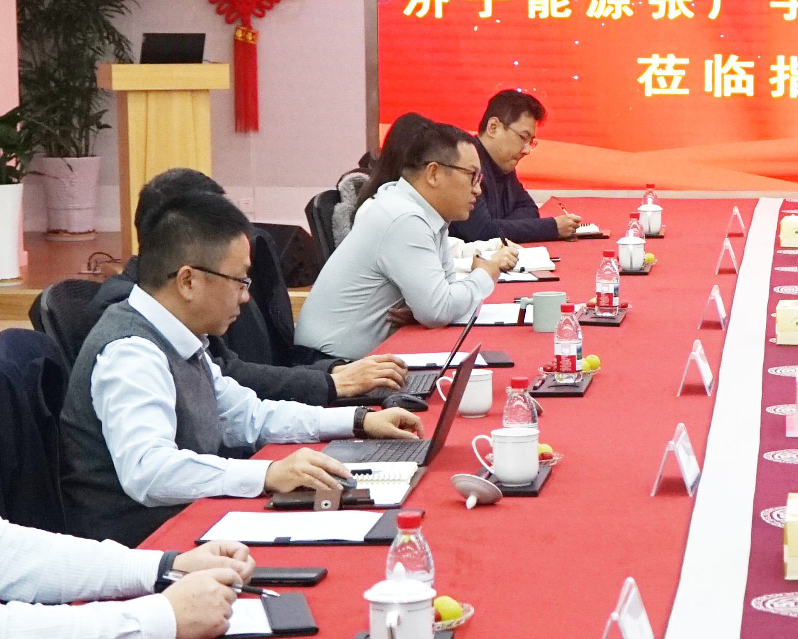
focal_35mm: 110
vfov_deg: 14.0
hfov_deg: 17.1
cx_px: 777
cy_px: 389
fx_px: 2598
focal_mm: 30
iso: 800
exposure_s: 1/160
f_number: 4
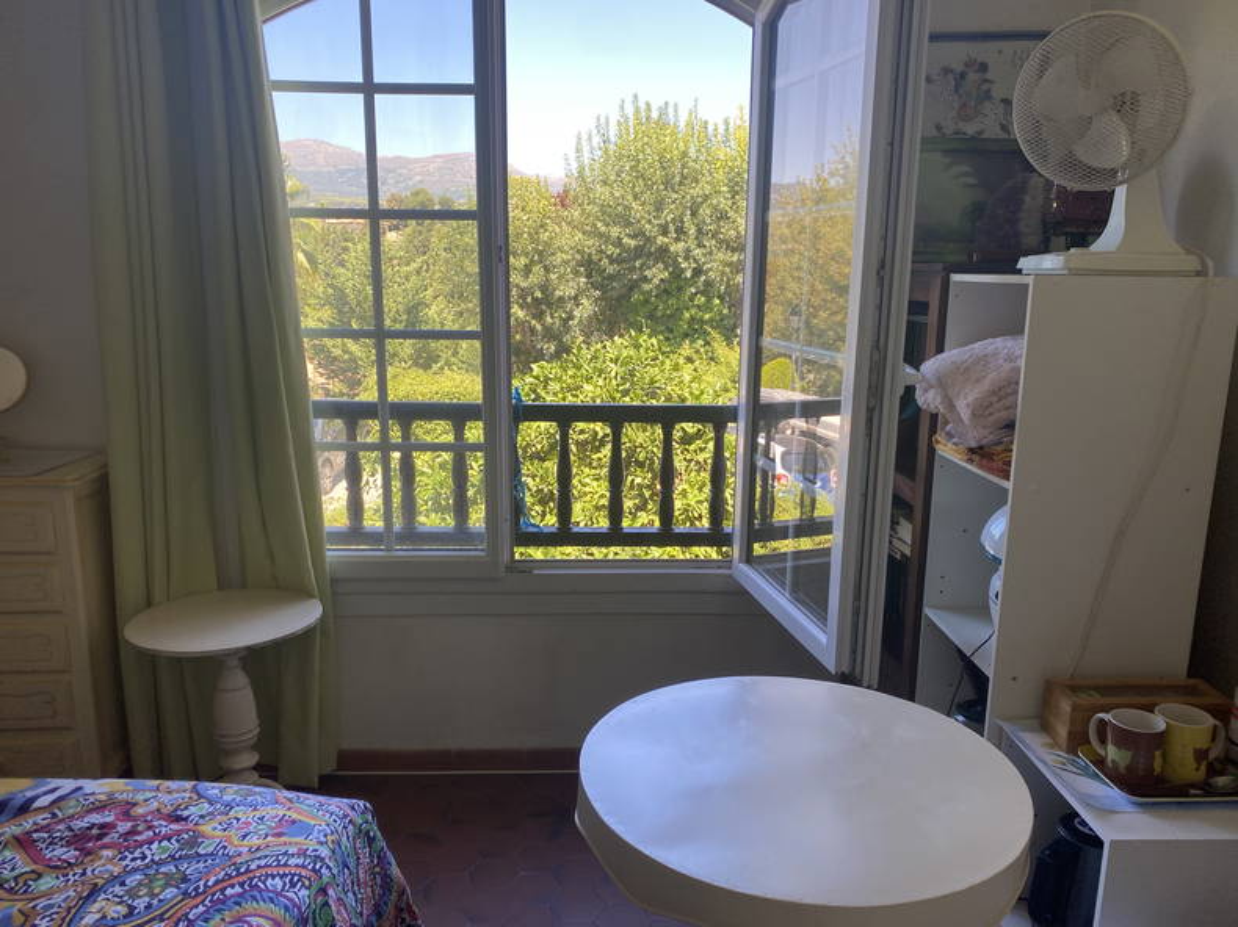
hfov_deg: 67.3
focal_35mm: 26
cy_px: 464
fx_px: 930
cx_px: 619
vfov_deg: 53.0
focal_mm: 4.25
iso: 32
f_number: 1.8
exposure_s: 1/156
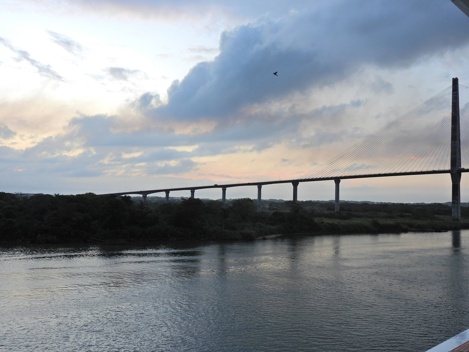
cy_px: 176
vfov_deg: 40.7
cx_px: 234
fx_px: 474
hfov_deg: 52.6
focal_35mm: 35
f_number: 3.2
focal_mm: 6.2
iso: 100
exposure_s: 1/160
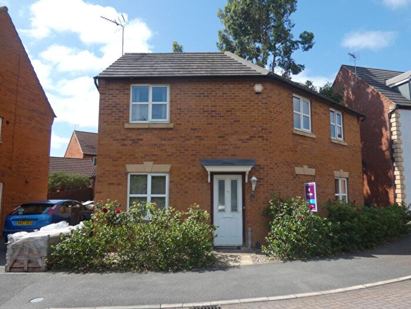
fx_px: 321
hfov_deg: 65.3
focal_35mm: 27
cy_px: 154
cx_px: 206
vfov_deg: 51.4
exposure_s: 1/800
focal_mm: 4.8
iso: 80
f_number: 3.2
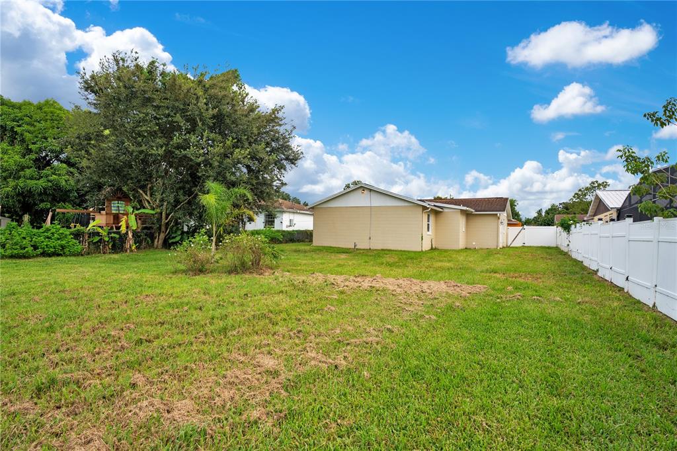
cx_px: 338
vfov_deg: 73.7
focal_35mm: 16
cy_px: 226
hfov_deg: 96.8
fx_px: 301
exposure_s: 1/100
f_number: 6.3
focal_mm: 16
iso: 100
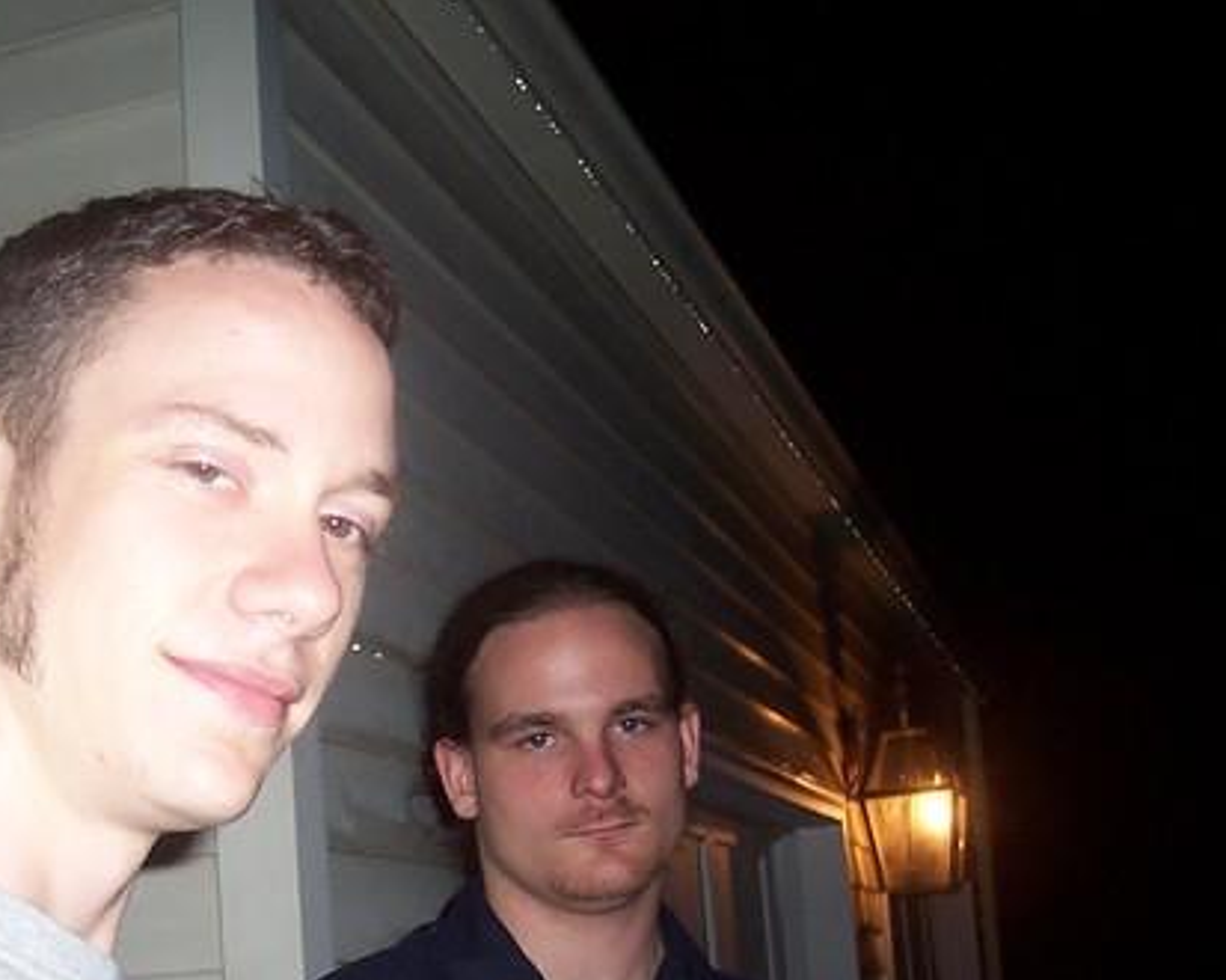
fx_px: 2031
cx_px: 389
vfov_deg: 26.8
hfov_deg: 33.2
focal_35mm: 56
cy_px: 704
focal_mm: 5.6
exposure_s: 1/60
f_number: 2.8
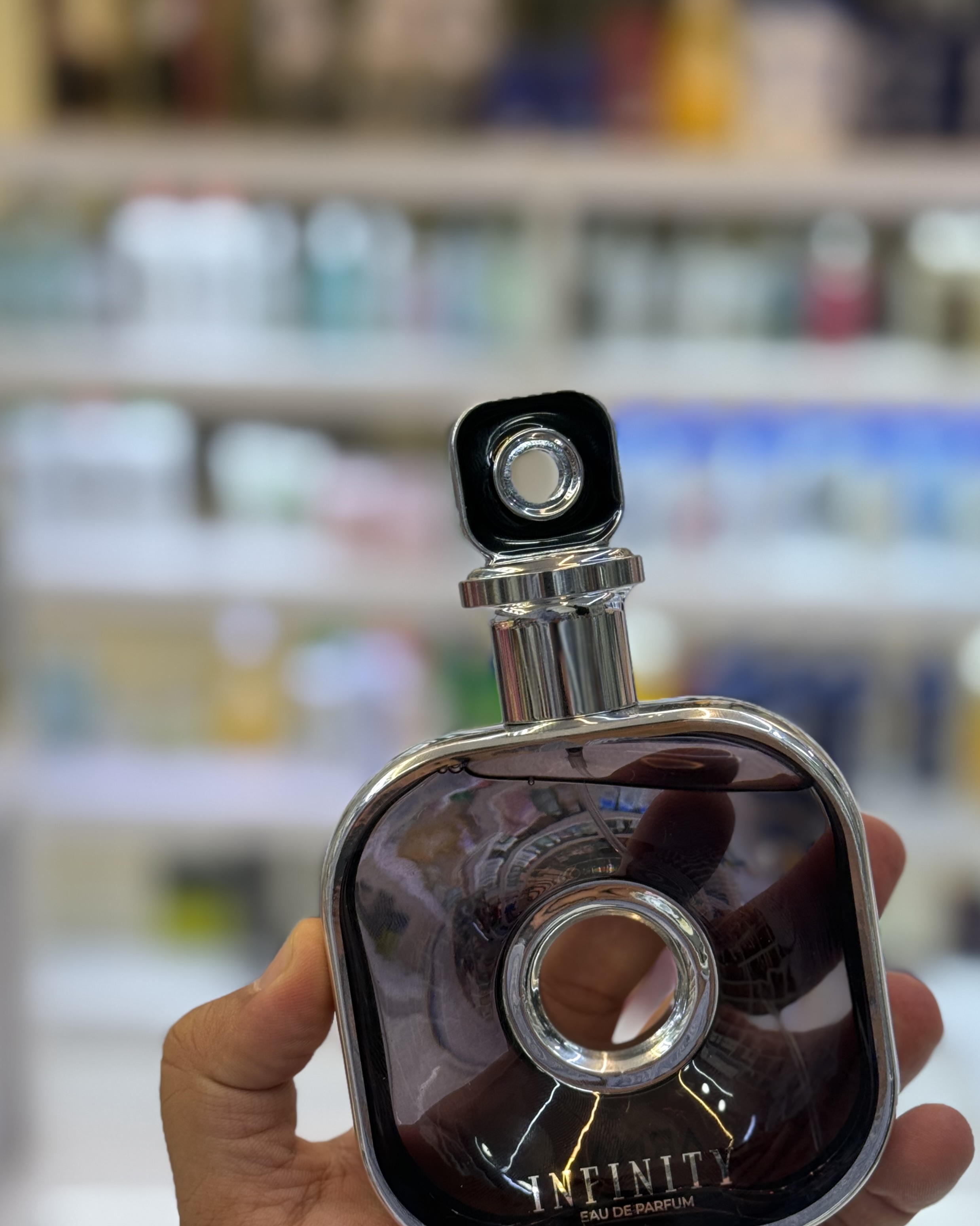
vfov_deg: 30.8
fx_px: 2212
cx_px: 541
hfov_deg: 25.0
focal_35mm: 61
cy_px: 757
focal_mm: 6.76
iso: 64
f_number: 1.78
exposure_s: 1/100
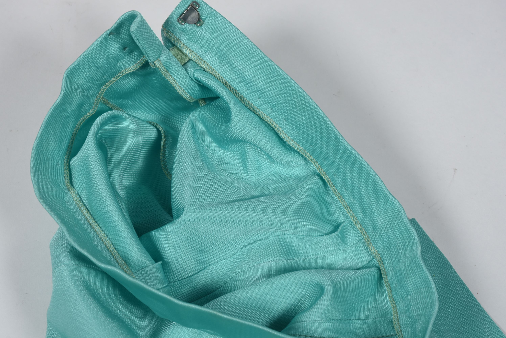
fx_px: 1182
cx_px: 253
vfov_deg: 16.3
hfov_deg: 24.2
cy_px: 169
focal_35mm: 84
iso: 200
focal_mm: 56
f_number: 11
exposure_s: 1/125
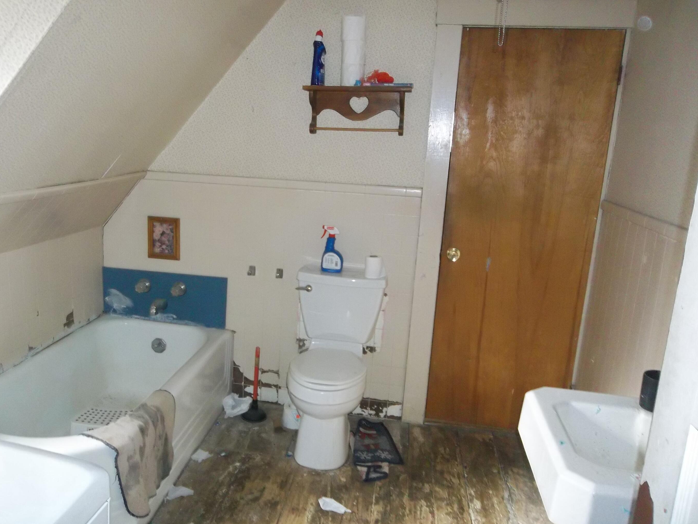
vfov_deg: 46.7
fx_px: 605
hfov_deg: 59.8
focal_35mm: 30
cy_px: 287
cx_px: 311
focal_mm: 4.9
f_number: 3.5
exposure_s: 1/30
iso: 320
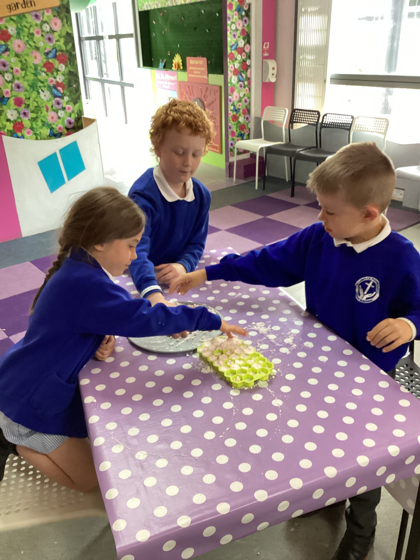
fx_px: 502
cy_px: 280
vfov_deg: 58.4
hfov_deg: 45.4
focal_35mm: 31
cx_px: 210
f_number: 2.4
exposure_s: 1/50
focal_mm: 3.3
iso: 250
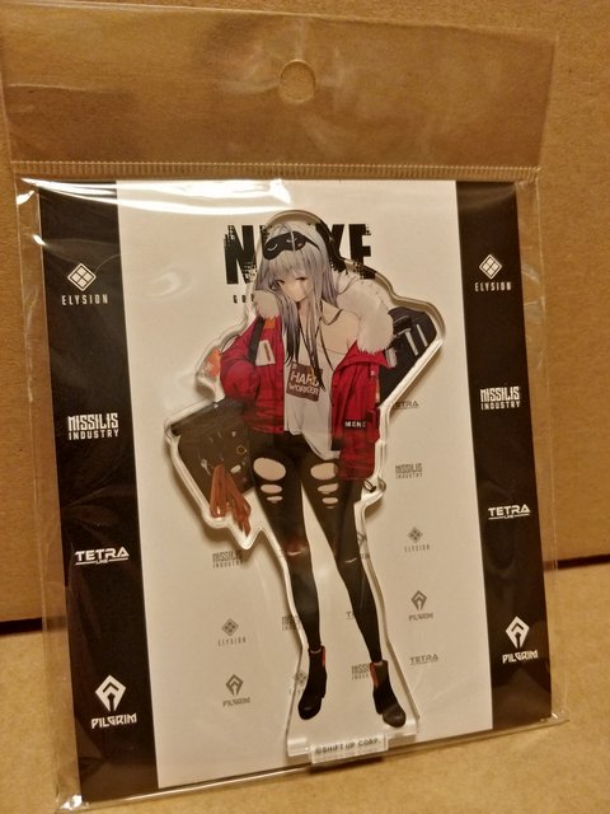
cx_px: 305
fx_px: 564
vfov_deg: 71.6
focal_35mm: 24
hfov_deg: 56.8
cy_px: 407
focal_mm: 4.1
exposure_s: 1/33
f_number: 1.7
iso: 1000
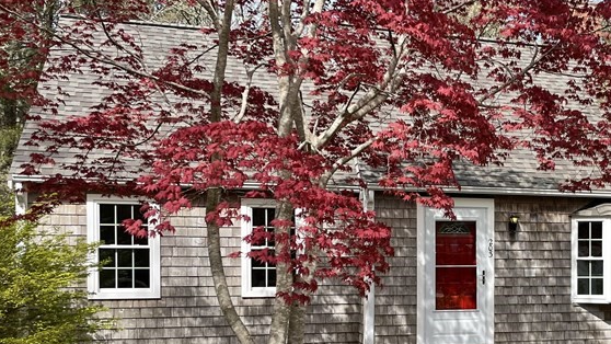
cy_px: 278
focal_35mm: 52
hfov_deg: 37.6
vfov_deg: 22.7
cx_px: 534
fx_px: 843
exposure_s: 1/1984
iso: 32
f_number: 1.6
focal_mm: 4.2
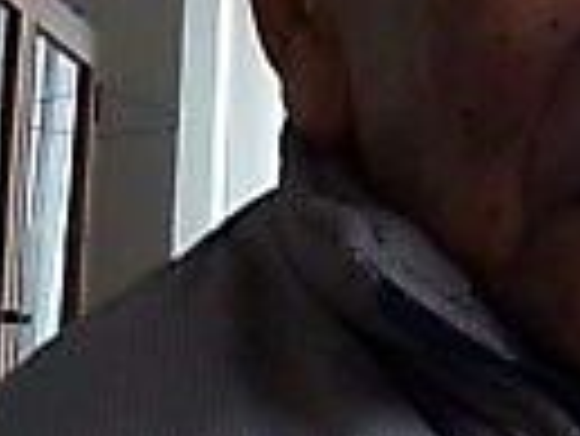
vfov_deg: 10.3
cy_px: 319
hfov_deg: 12.3
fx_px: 2415
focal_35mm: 144
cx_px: 1097
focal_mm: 3.73
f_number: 3.5
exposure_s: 1/52.6
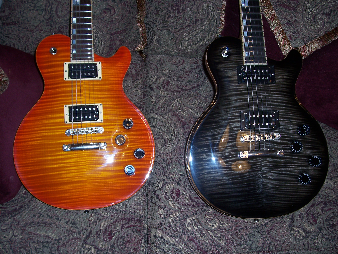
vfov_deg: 41.8
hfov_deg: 54.0
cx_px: 169
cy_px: 127
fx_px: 332
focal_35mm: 34
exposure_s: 1/60
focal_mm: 5.6
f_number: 2.7
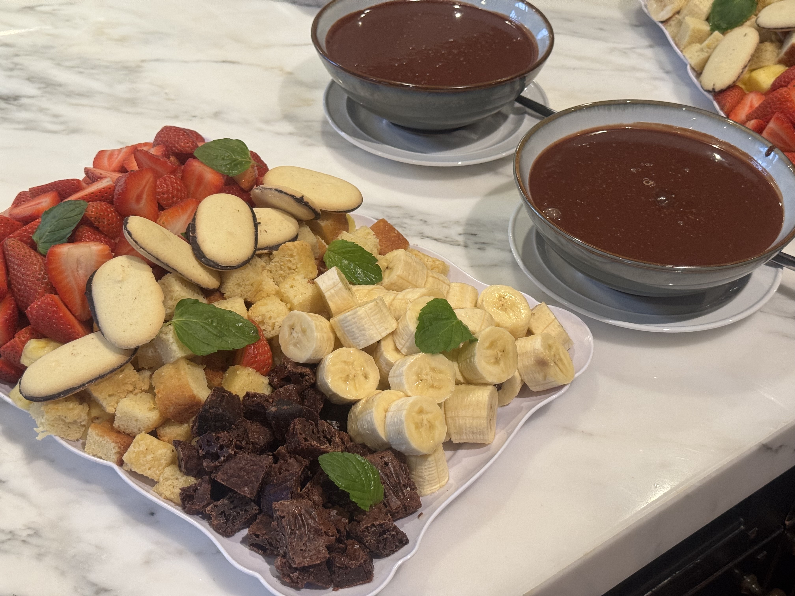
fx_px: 1102
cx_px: 398
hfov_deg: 39.7
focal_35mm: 48
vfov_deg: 30.3
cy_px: 298
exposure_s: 1/60
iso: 200
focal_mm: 6.76
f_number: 1.78
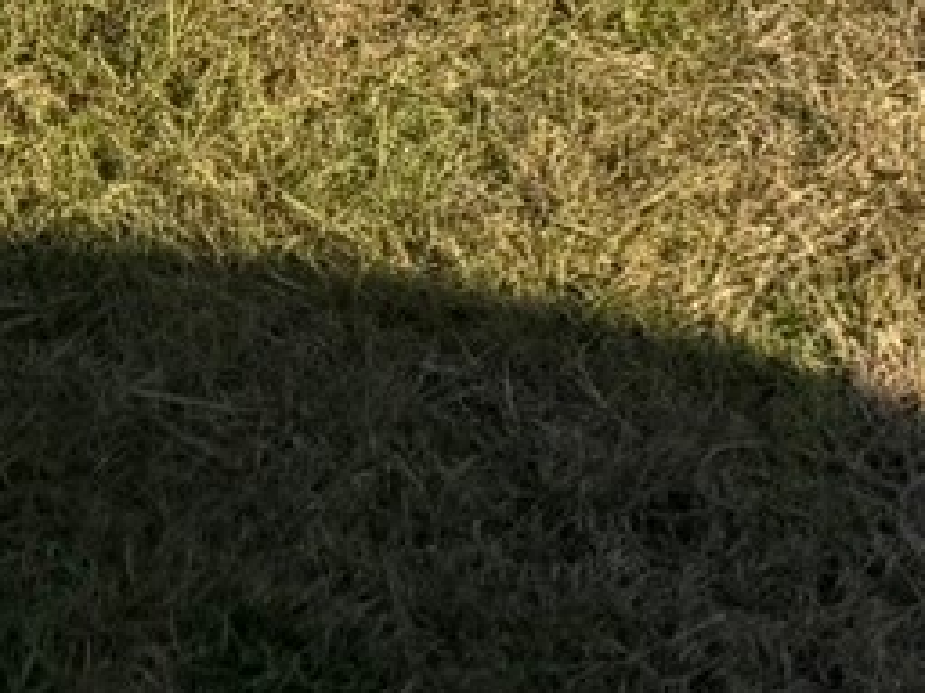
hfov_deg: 9.7
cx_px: 1713
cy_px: -1480
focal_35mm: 192
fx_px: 5131
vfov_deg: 6.9
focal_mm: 6.76
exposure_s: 1/4049
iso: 80
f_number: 1.78
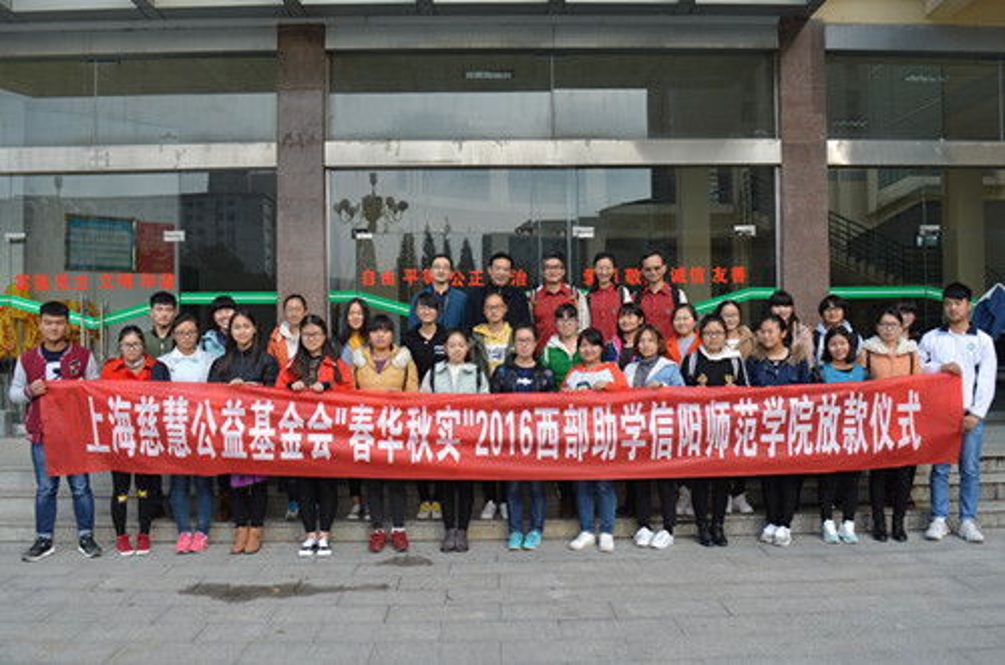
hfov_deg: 59.6
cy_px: 332
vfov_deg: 41.5
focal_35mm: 32
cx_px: 502
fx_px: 877
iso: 100
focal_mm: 21
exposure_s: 1/200
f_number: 7.1
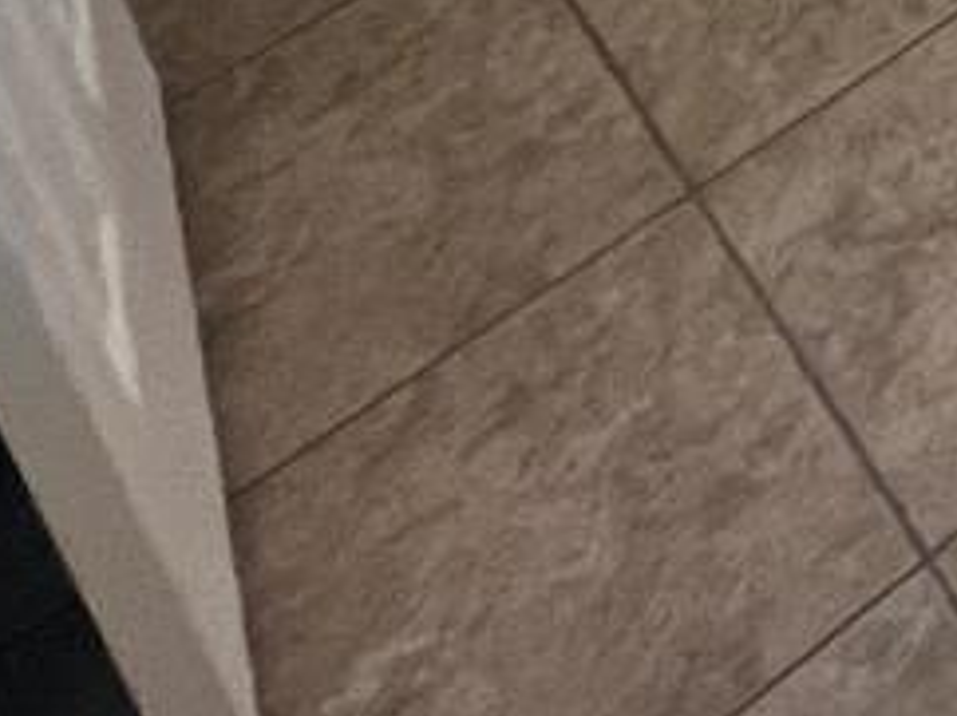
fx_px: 2375
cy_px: -1464
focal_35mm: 86
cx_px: 2480
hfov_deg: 13.6
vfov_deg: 10.9
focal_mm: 1.57
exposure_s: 1/120
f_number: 1.8
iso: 200
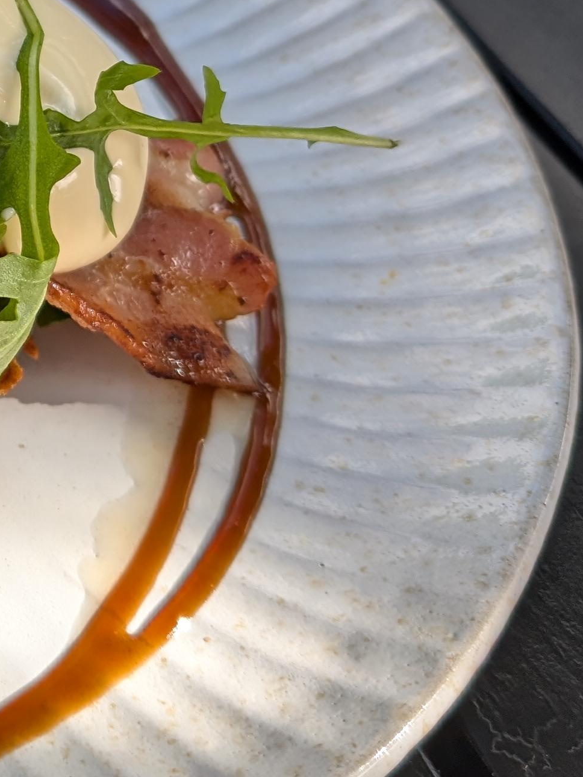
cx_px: -311
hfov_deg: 17.3
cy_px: 49
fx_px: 1706
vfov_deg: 24.8
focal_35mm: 76
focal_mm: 6.9
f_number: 1.68
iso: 20
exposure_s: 1/521
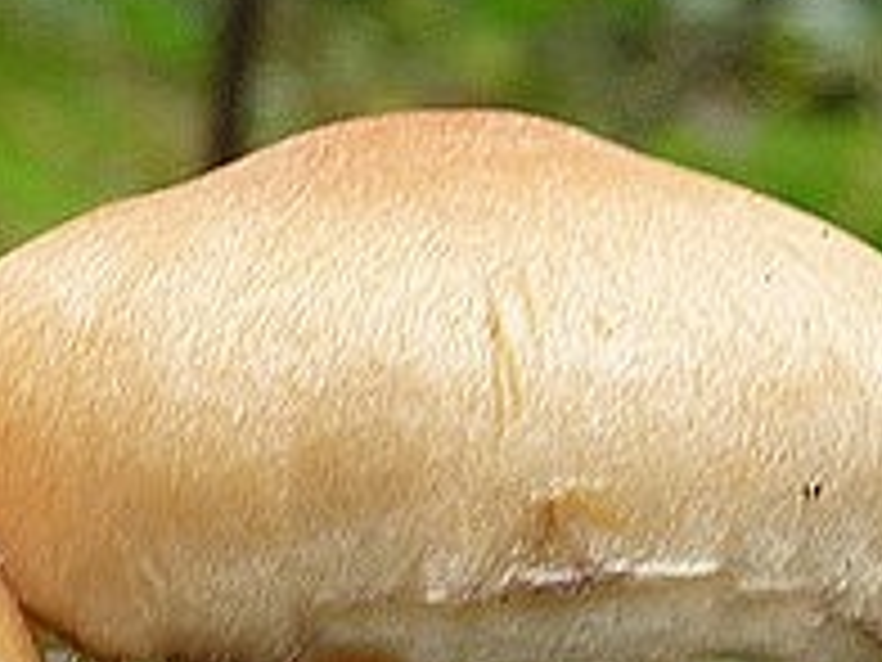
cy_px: 901
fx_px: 3644
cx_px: 117
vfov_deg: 10.1
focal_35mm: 143
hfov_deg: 13.7
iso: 125
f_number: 3.3
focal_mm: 4.7
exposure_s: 1/30
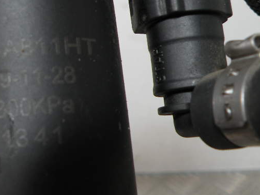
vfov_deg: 26.4
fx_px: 413
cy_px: 62
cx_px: 52
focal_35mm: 55
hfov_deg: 33.9
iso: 64
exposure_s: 1/70.6
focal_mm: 4.7
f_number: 3.2
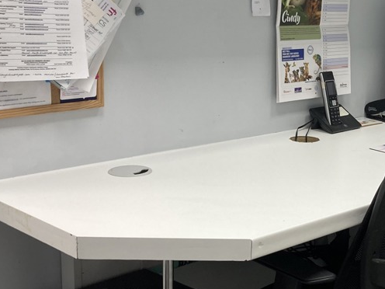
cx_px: 373
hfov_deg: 26.5
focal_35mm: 70
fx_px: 779
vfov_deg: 21.0
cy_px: 120
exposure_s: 1/50
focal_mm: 3.99
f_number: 1.8
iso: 50
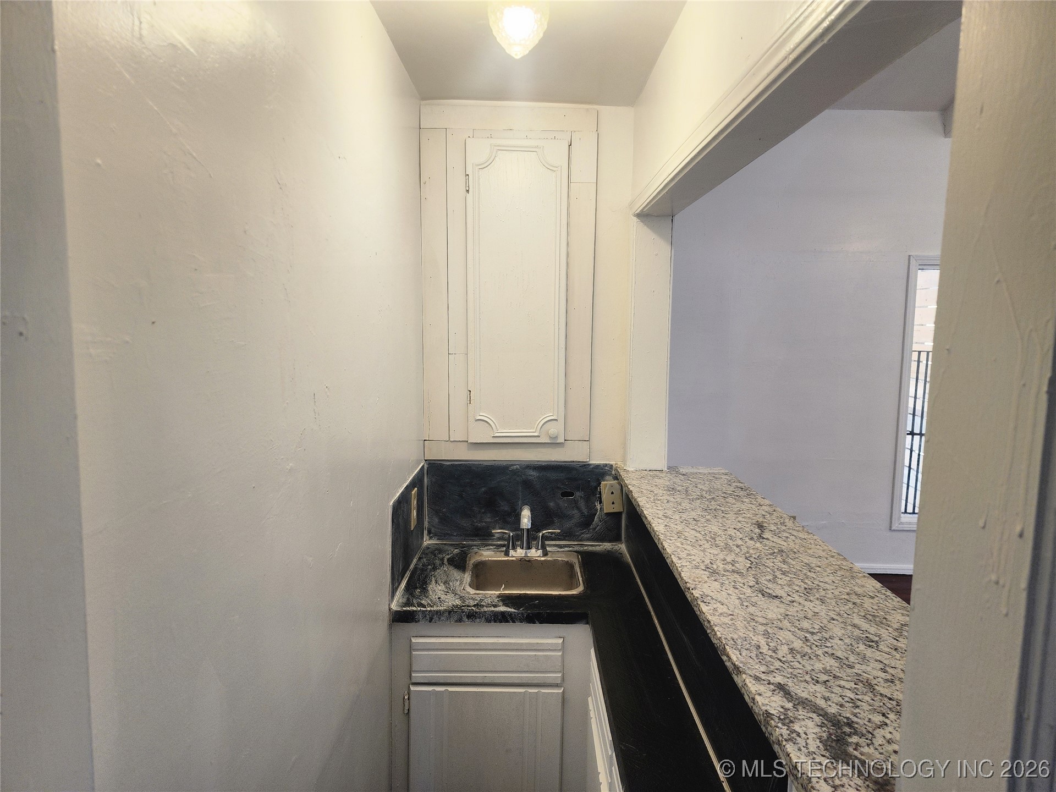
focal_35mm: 23
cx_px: 528
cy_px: 396
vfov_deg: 58.9
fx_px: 702
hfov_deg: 73.9
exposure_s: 1/120
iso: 100
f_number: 1.8
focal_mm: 6.4
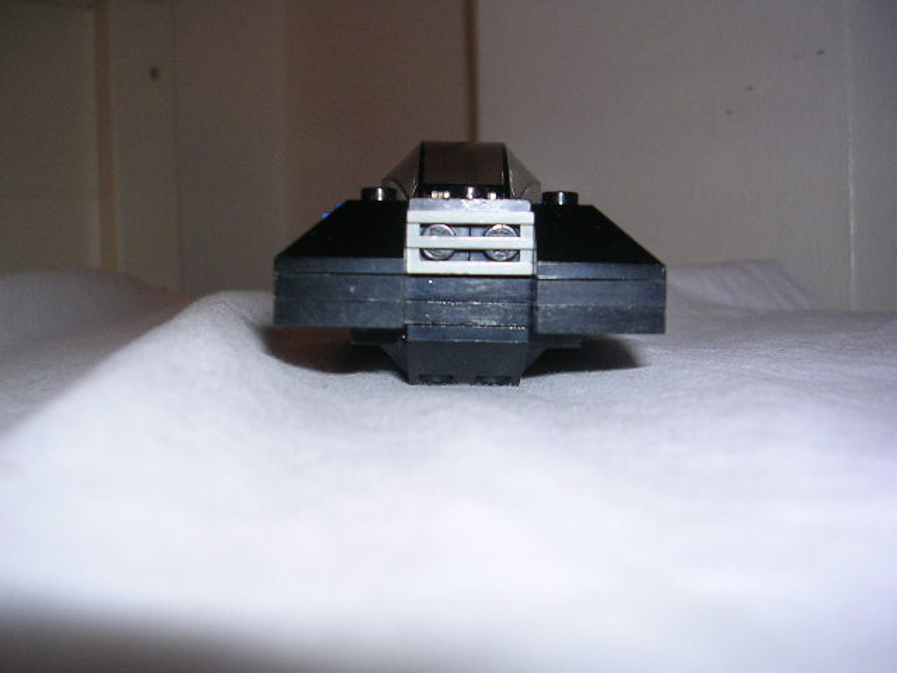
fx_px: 985
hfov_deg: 49.0
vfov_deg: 37.7
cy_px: 336
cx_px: 448
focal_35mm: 38
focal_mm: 5.8
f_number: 2.8
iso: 50
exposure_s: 1/60.1
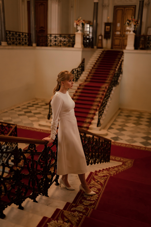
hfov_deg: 37.9
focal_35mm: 35
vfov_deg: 54.4
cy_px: 114
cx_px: 76
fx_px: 220
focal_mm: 35
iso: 1250
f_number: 1.4
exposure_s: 1/160
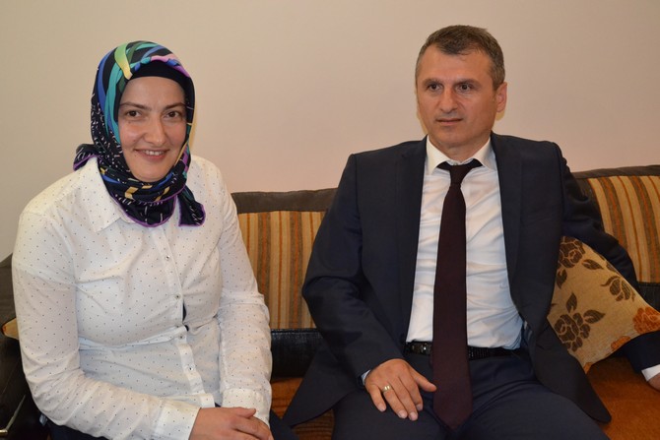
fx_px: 990
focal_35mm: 54
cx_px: 330
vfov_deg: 25.1
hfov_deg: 36.9
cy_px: 220
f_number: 5
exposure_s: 1/60
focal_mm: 36
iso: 2500
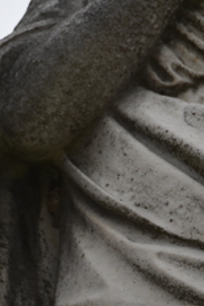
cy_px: 426
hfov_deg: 1.2
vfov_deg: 1.8
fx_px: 9831
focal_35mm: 1155
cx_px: 238
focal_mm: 210
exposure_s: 1/500
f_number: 8
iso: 100
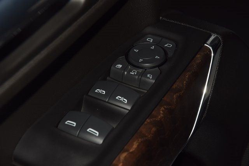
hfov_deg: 19.5
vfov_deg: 13.0
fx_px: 726
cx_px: 124
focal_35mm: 105
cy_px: 83
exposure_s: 1/125
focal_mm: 70
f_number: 8
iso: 100
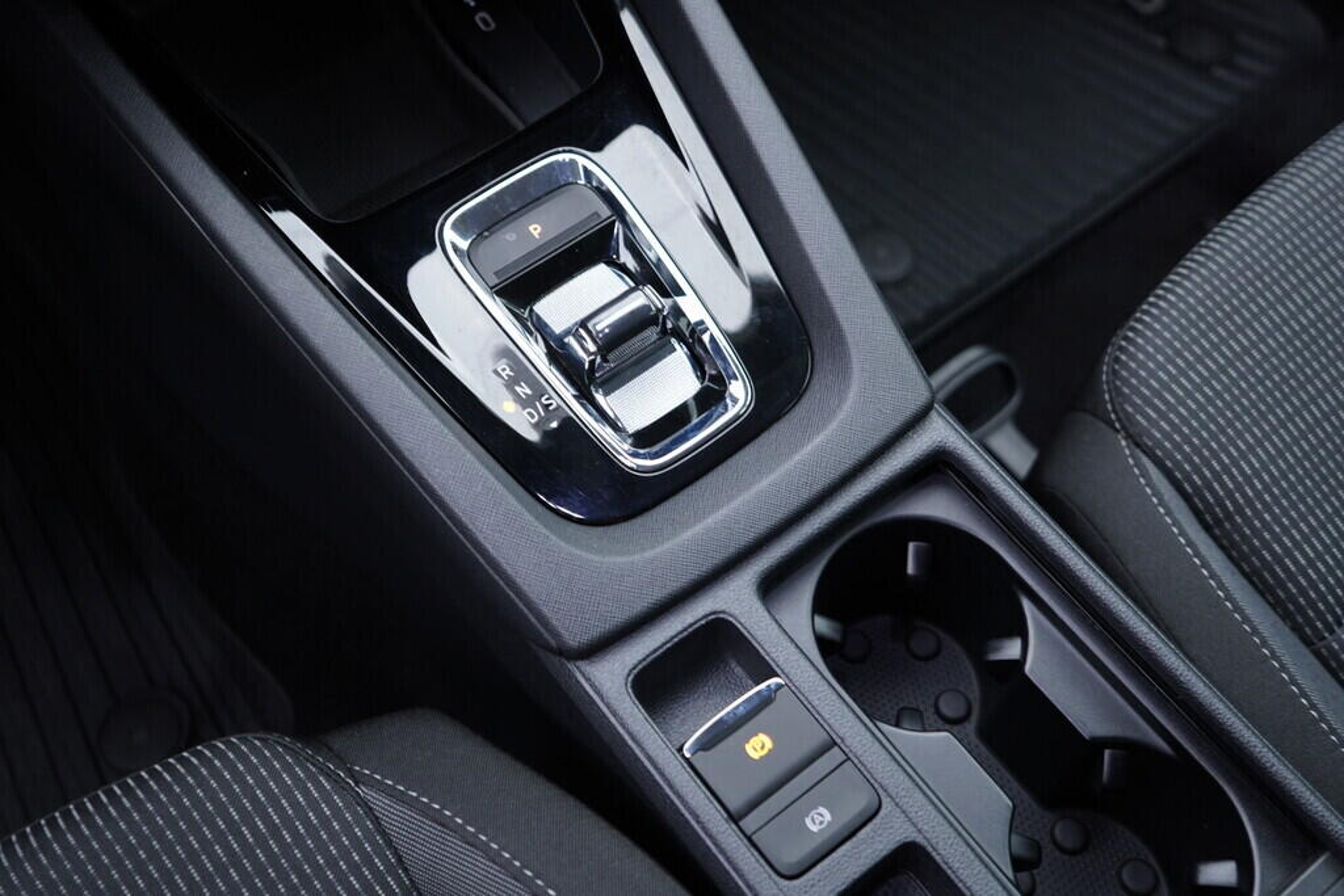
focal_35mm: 36
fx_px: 1344
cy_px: 448
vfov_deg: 36.9
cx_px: 672
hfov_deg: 53.1
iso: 250
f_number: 2.8
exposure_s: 1/40
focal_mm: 24
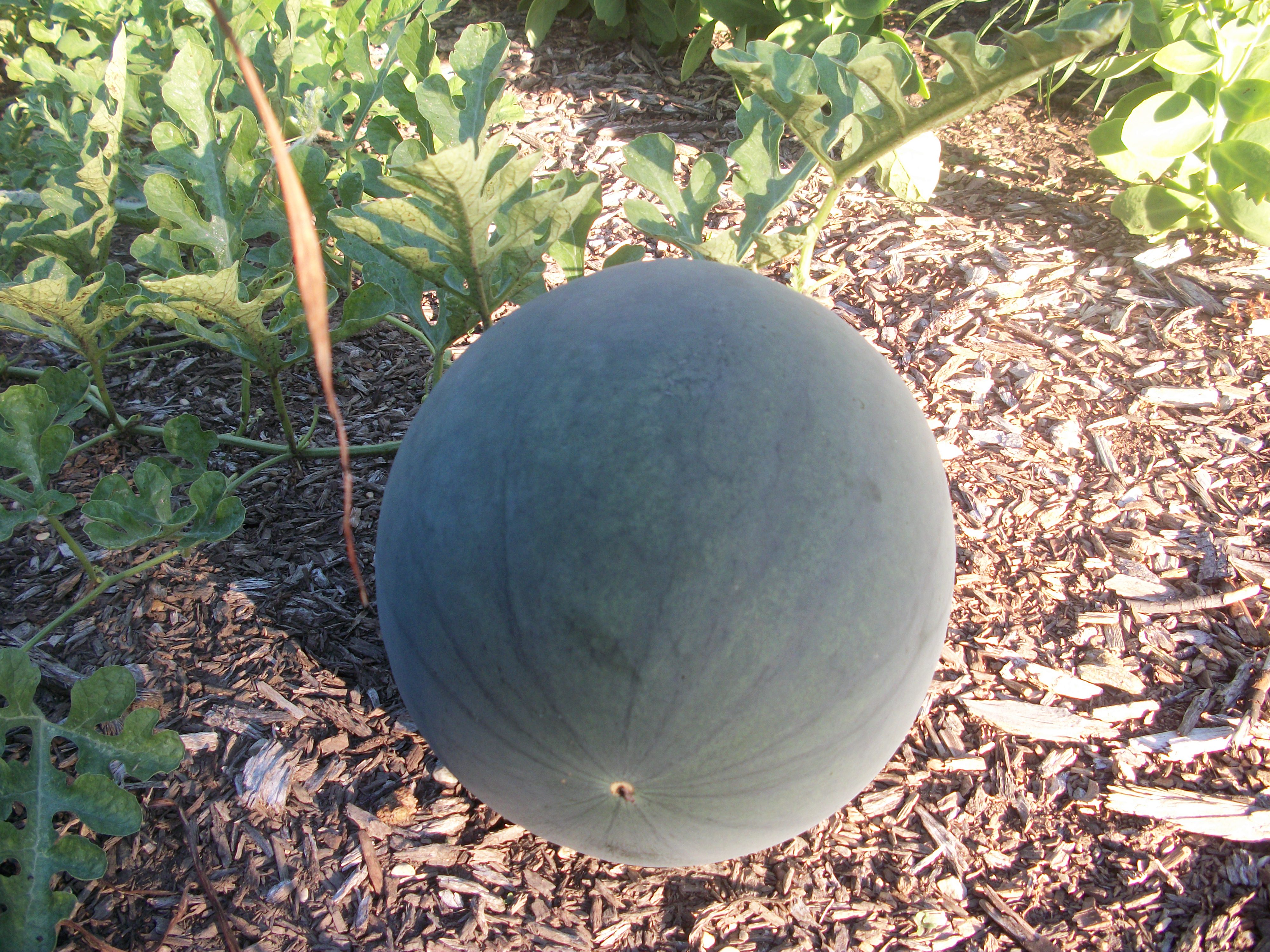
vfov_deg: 40.7
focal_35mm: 35
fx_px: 1284
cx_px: 635
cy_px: 476
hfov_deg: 52.6
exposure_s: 1/125
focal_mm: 6.3
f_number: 3.1
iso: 80
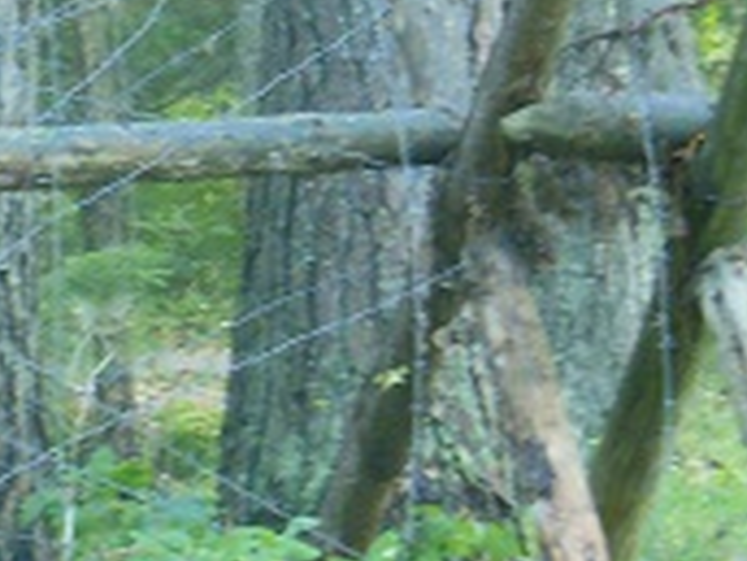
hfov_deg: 3.7
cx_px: 291
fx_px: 11480
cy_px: 226
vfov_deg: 2.8
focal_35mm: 532
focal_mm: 25.5
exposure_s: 1/6
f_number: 5.8
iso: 400
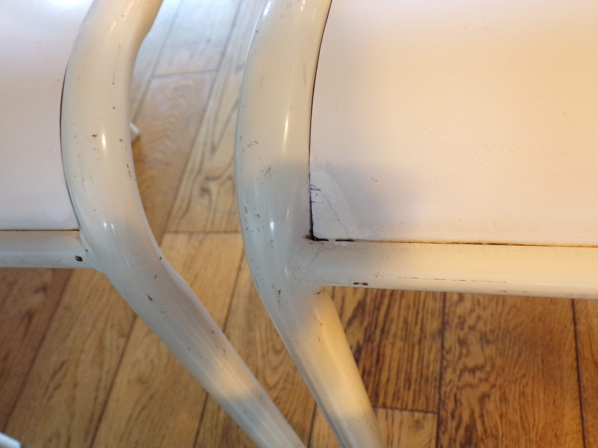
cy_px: 224
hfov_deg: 56.8
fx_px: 553
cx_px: 299
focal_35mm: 32
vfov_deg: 44.2
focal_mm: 5.8
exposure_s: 1/17
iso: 318
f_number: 3.2
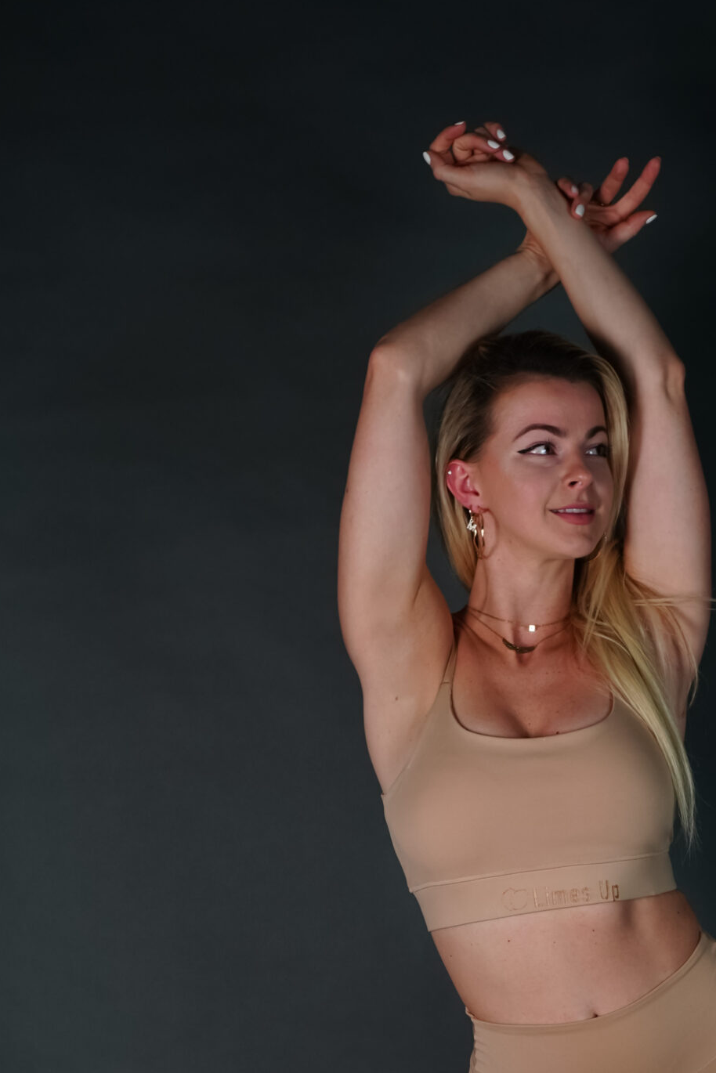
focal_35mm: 71
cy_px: 992
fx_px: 2117
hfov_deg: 19.1
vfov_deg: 27.3
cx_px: 538
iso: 400
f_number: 5.6
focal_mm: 38
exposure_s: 1/30
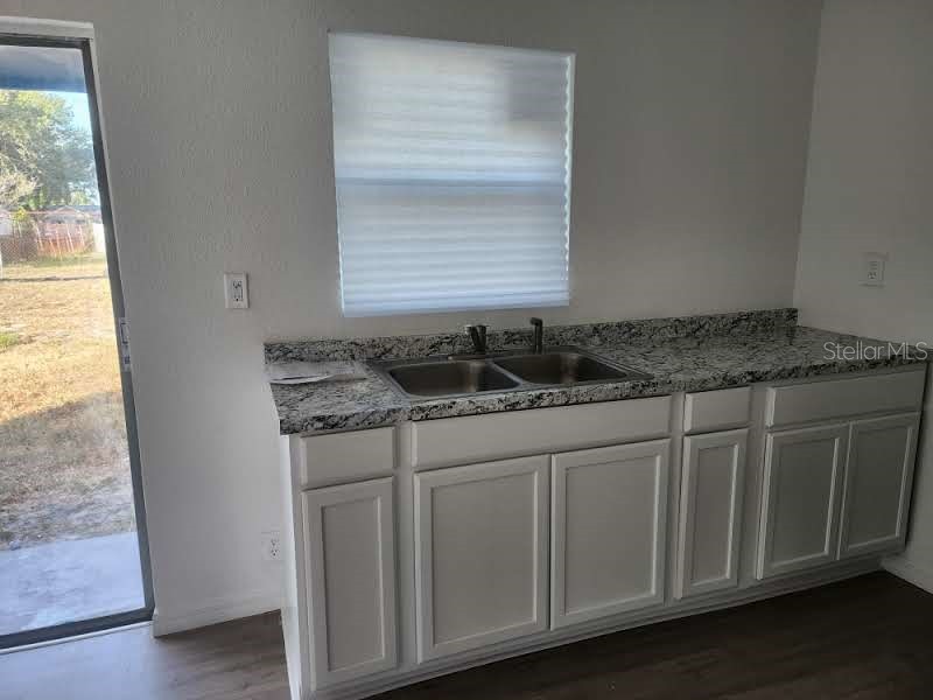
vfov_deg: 58.9
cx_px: 466
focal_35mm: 23
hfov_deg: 73.9
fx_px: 620
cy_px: 350
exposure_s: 1/180
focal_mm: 6.4
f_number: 1.8
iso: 125
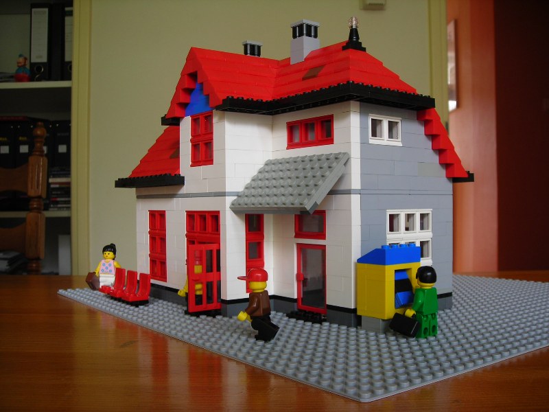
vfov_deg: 37.7
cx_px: 274
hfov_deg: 49.0
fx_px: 603
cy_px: 206
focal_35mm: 38
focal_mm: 6.3
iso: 50
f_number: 3.2
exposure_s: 1/9
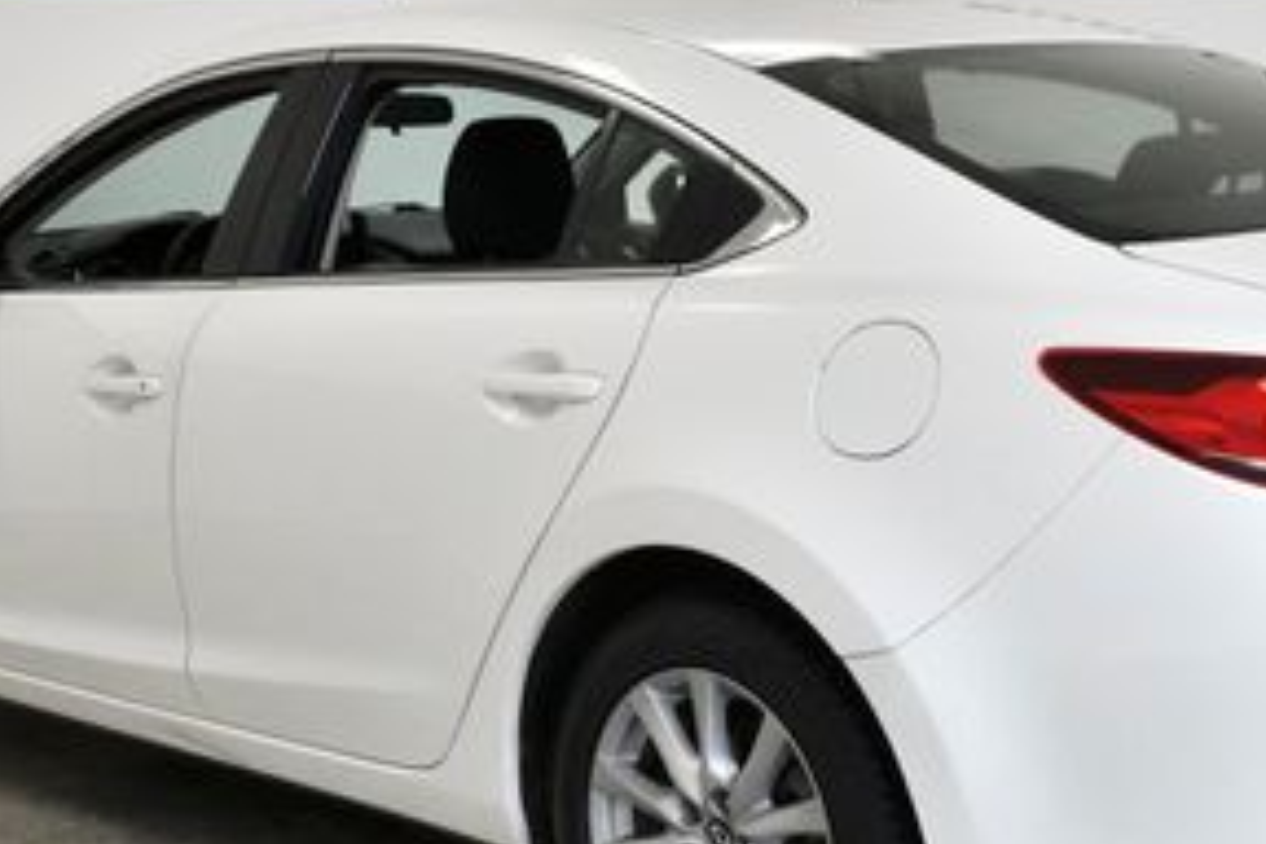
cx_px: 800
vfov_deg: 17.1
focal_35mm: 80
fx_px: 2813
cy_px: 459
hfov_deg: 25.3
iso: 800
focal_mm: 36
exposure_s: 1/800
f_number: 4.5
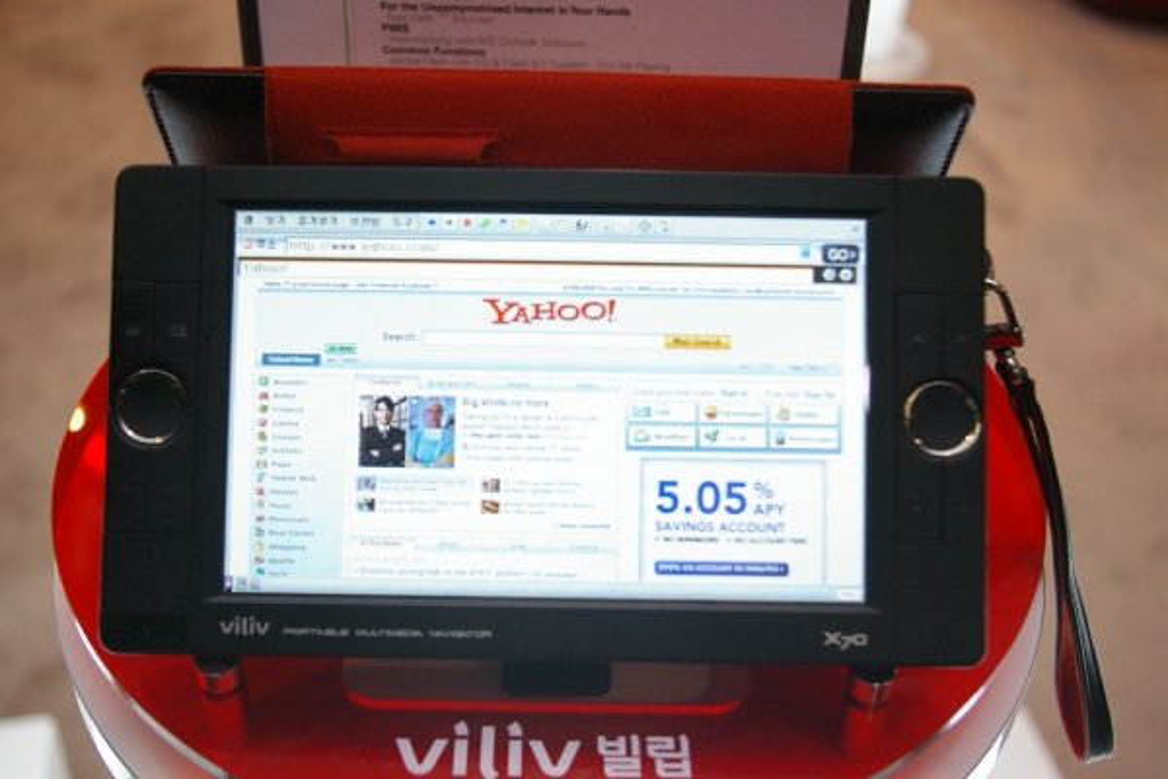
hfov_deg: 42.3
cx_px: 584
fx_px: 1509
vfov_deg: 28.9
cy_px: 390
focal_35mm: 46
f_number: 4.5
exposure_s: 1/90
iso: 800
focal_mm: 31
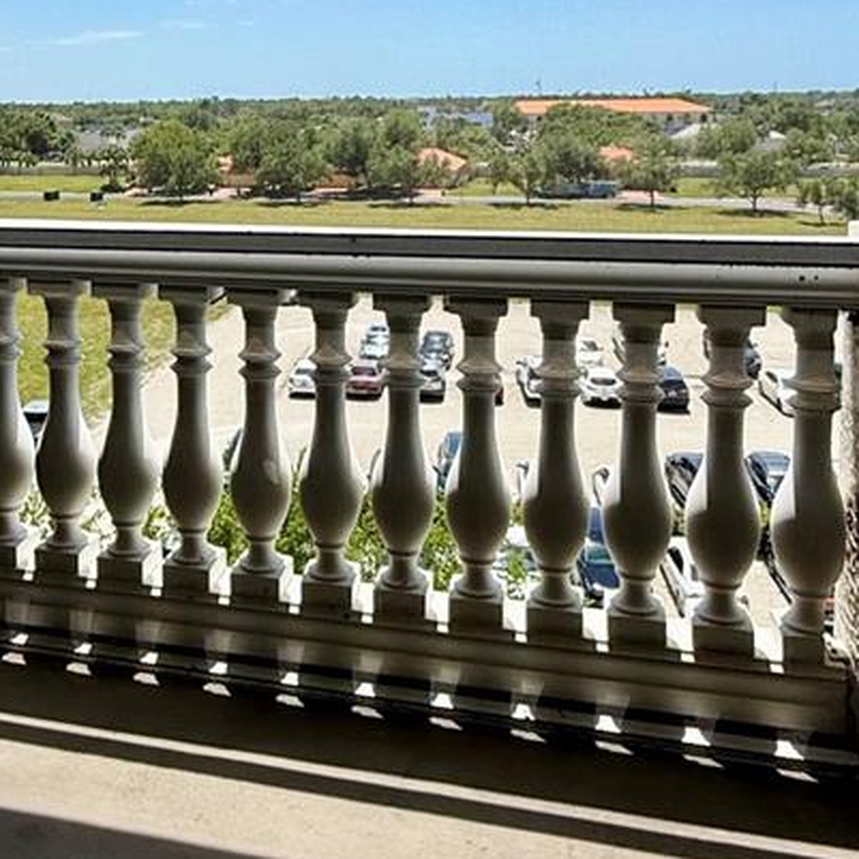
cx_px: 291
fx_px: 1039
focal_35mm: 37
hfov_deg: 44.3
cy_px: 201
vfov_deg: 43.3
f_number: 2.2
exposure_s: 1/1698
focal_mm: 2.22
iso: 50
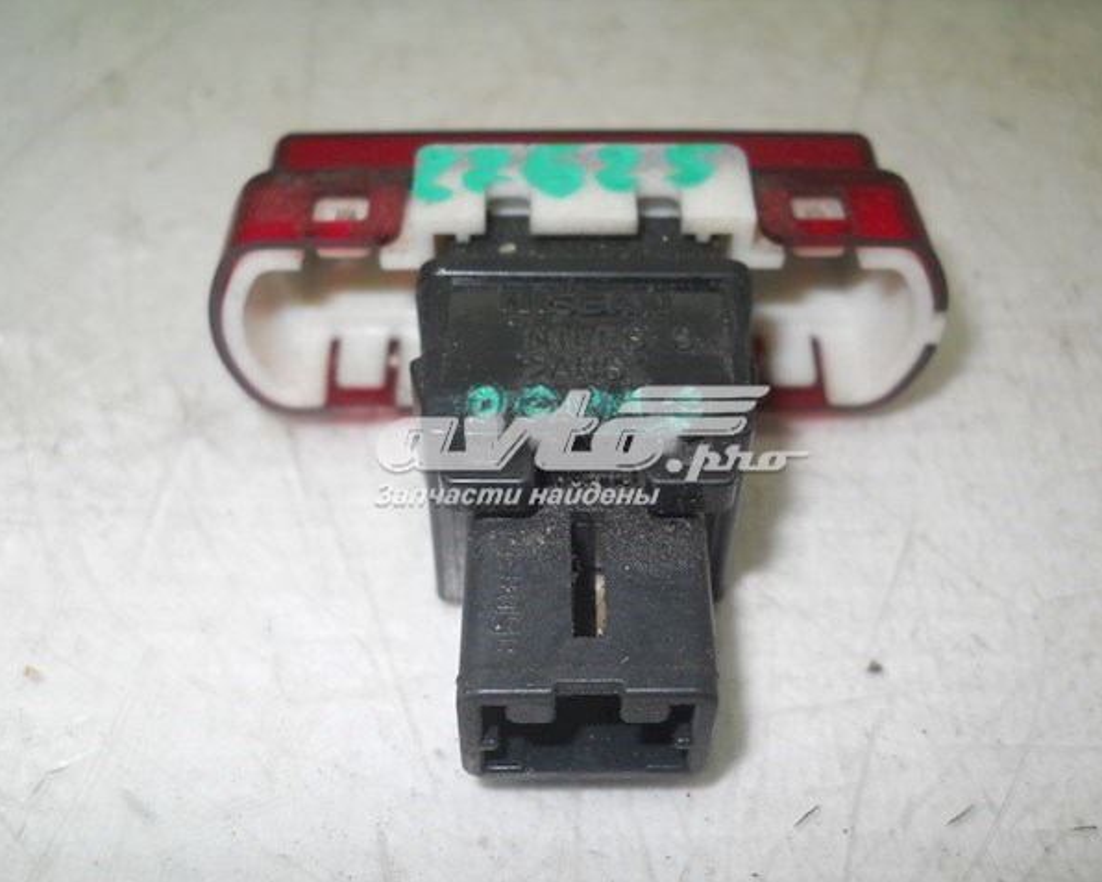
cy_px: 442
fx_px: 1403
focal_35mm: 43
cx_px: 586
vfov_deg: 34.9
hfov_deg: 42.9
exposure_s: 1/30
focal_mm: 6.72
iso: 80
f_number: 5.5
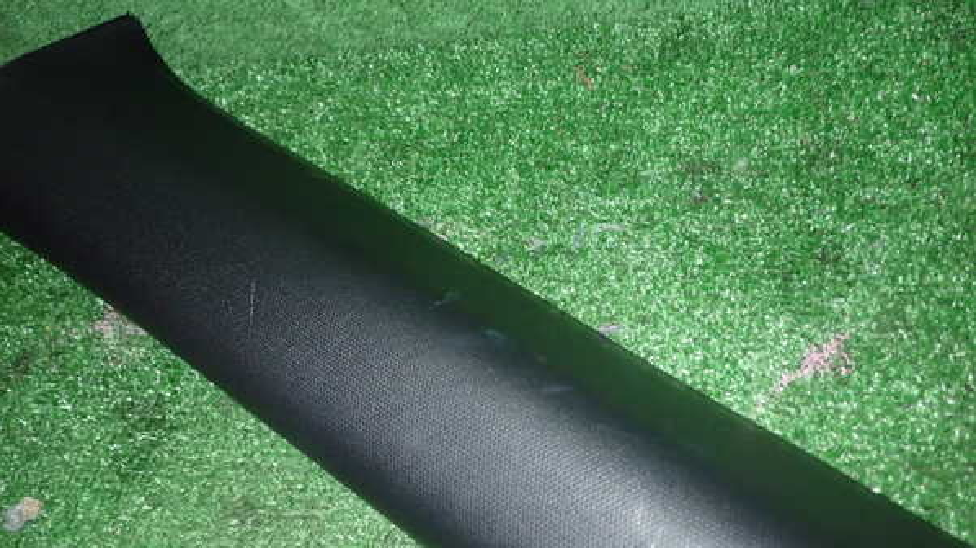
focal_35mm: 35
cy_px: 315
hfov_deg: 56.6
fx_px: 906
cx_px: 488
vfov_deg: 33.6
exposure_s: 1/30
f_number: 7.1
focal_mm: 5.79
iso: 500
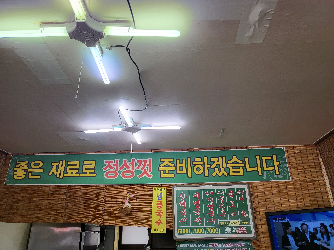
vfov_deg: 53.1
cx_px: 167
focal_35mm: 26
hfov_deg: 67.3
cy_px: 125
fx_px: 251
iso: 50
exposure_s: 1/197
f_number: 1.8
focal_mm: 4.25
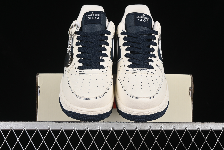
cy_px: 75
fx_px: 467
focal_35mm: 75
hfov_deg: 27.0
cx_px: 112
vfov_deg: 18.2
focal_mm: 50
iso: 160
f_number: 8
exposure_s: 1/80
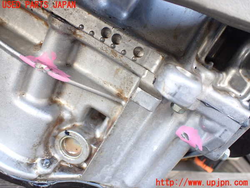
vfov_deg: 46.8
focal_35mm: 30
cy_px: 94
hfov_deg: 60.0
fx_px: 217
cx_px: 125
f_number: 2.3
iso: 500
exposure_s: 1/125
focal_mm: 5.4
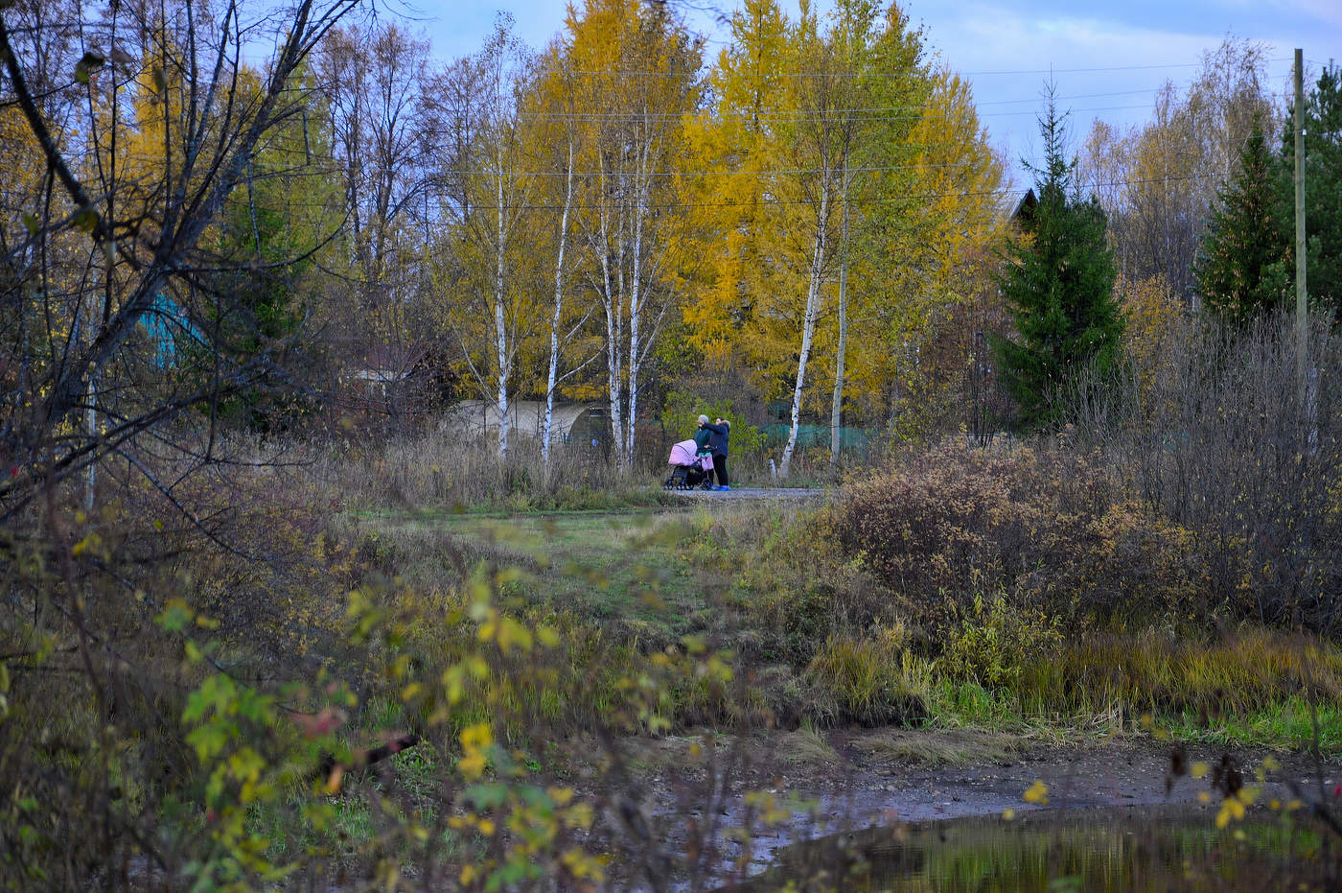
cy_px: 446
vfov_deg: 8.7
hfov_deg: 13.1
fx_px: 5866
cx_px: 671
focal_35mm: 158
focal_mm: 105
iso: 280
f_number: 5.6
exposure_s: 1/100
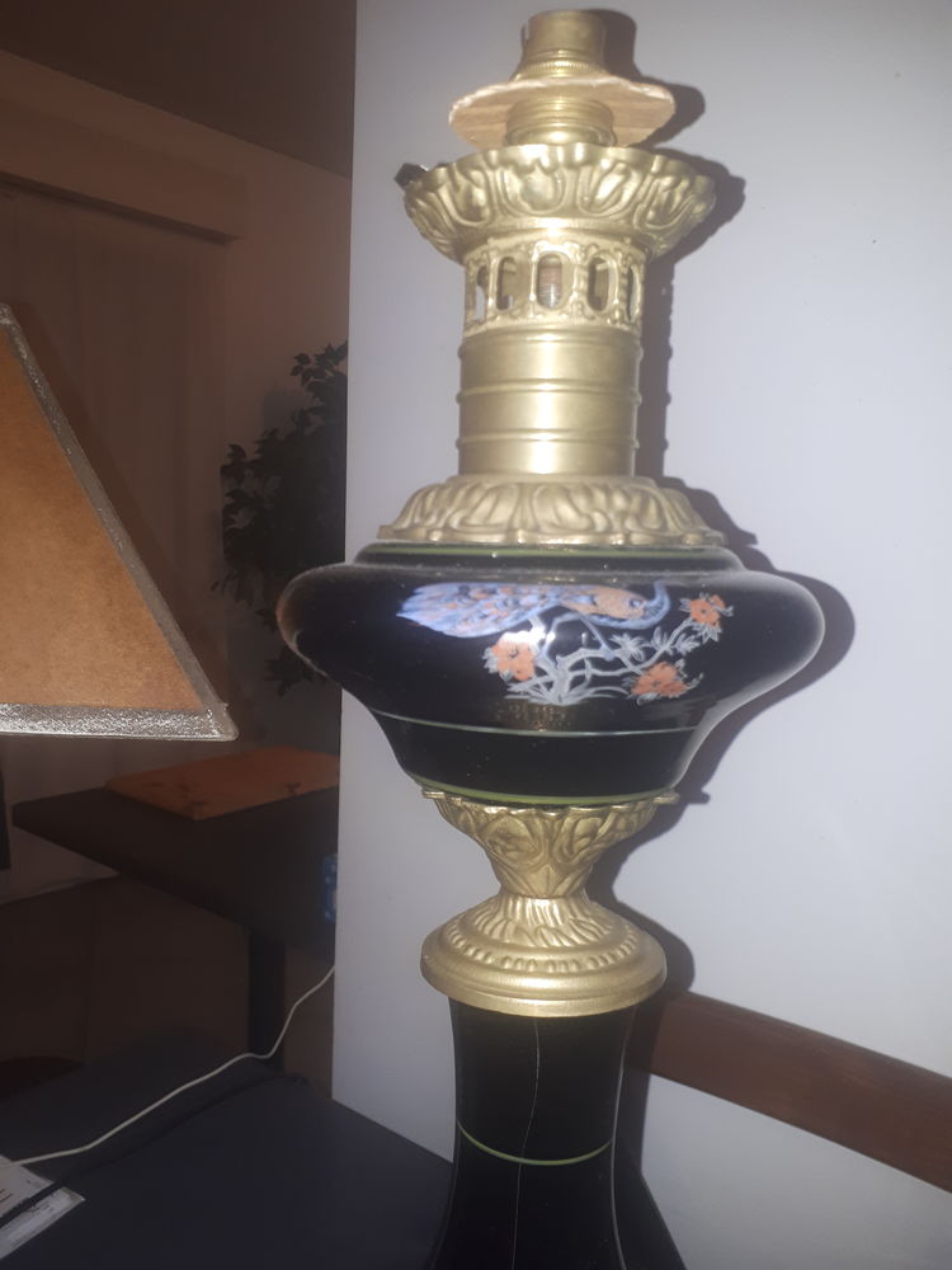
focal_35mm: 27
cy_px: 635
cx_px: 476
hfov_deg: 51.4
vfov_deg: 65.3
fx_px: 990
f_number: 1.9
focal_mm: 3.6
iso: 100
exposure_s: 1/33
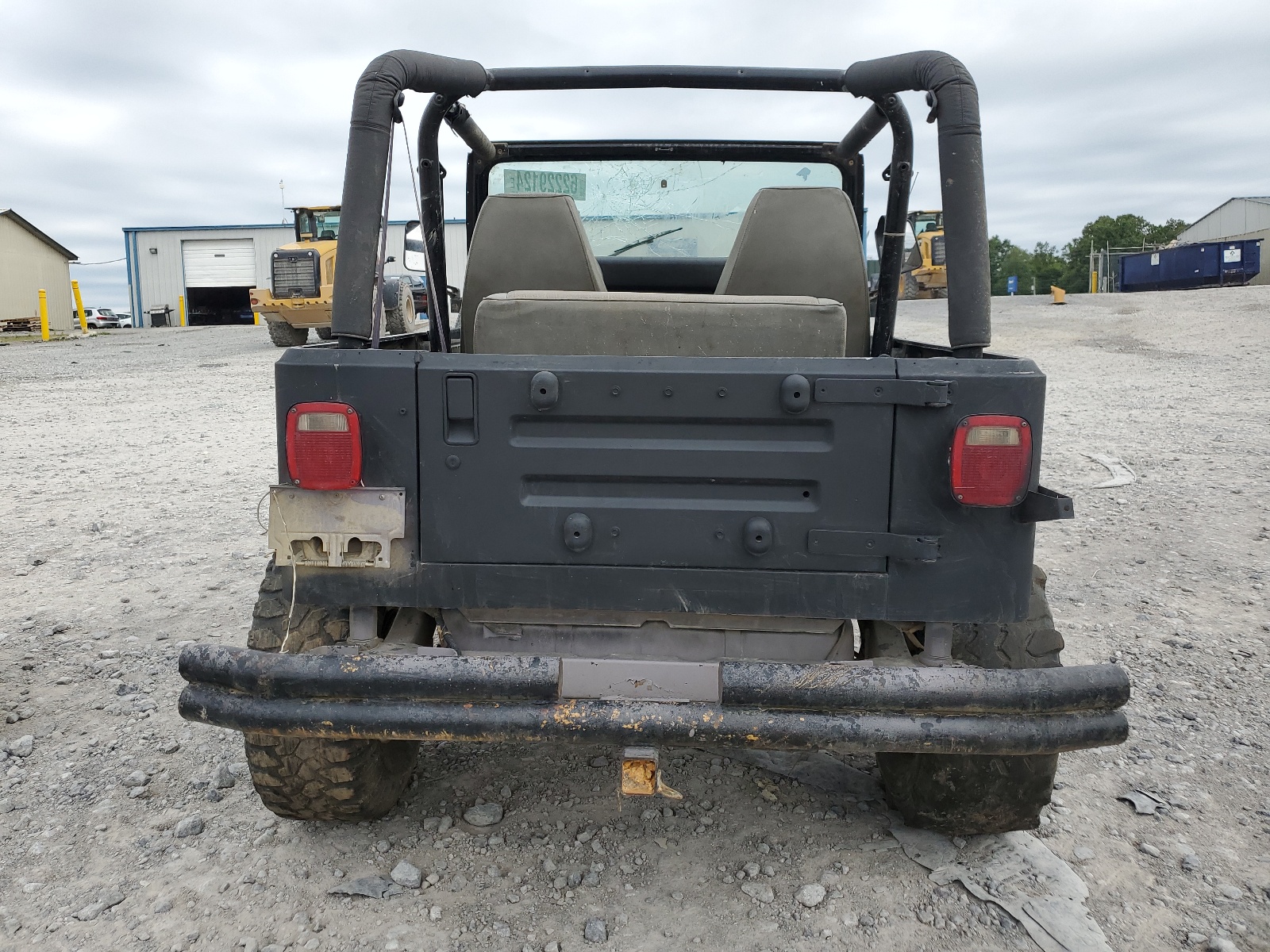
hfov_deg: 67.3
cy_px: 476
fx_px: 954
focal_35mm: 26
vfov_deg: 53.1
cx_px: 635
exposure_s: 1/1429
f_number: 1.5
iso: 50
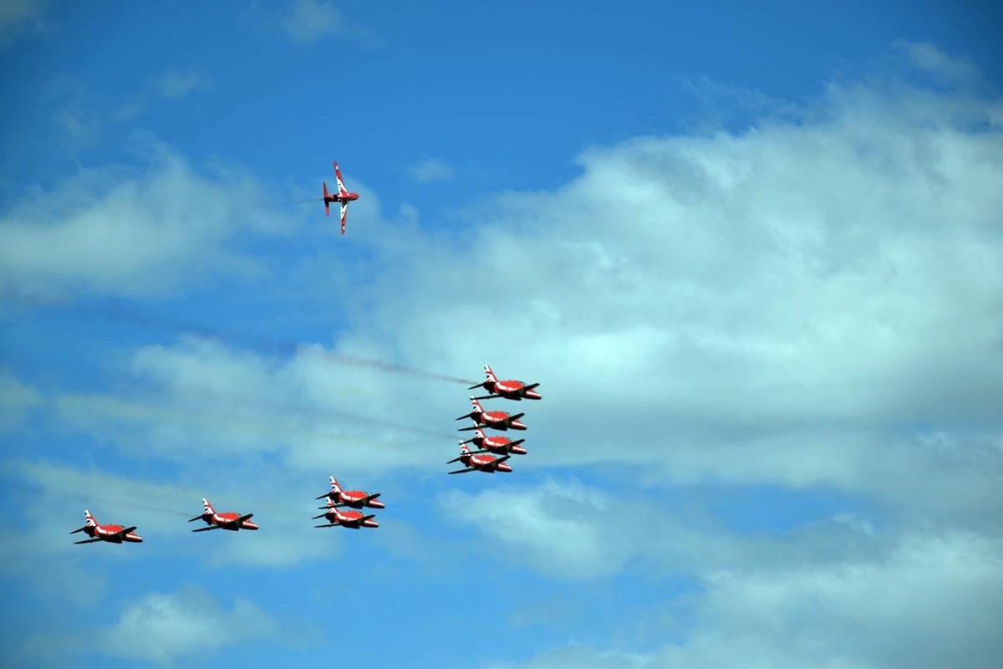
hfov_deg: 13.0
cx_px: 502
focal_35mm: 158
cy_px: 334
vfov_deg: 8.7
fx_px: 4388
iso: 100
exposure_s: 1/800
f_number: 7.1
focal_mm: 105
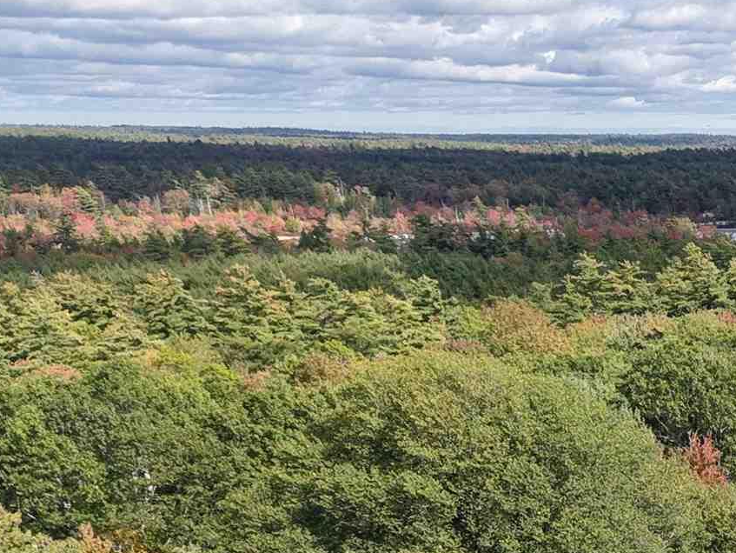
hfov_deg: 19.2
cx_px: 1162
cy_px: 837
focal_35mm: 87
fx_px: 1851
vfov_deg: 15.6
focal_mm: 8.67
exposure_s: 1/3000
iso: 200
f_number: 1.8
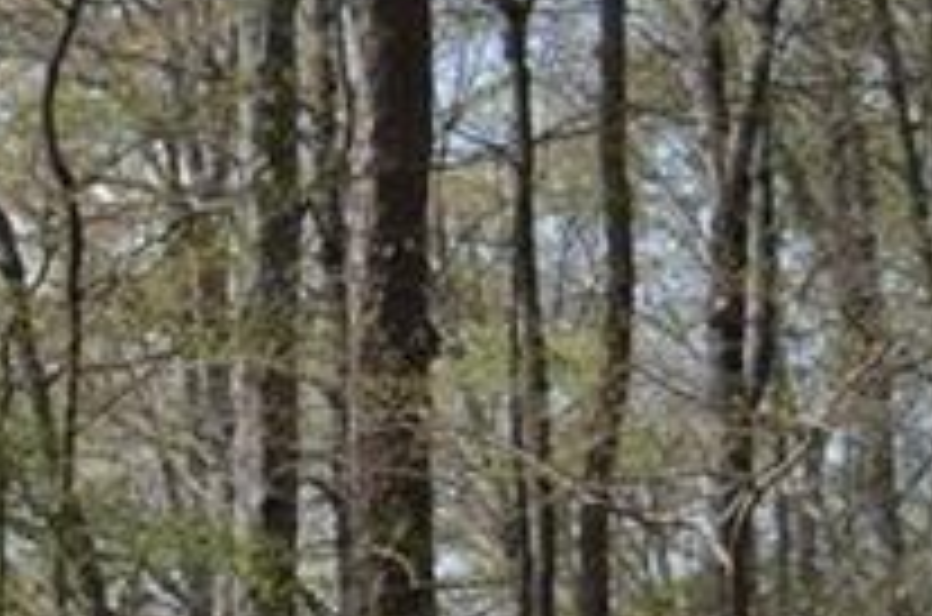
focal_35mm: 193
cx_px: -1063
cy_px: 1167
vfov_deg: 6.9
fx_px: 4985
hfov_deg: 9.8
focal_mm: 26
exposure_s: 1/320
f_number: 9
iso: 200
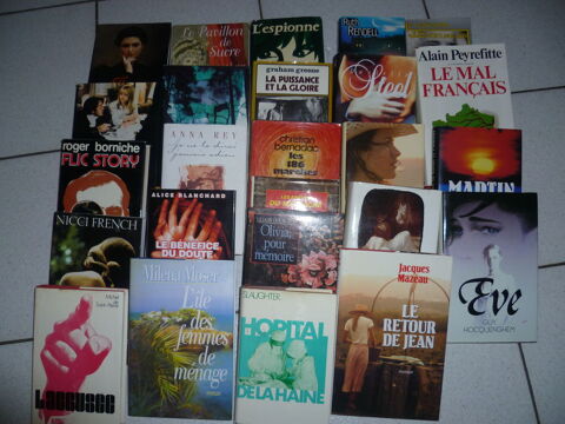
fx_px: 457
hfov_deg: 63.4
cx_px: 282
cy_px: 212
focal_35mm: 28
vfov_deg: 49.7
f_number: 2.8
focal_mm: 5
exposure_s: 1/30
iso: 125
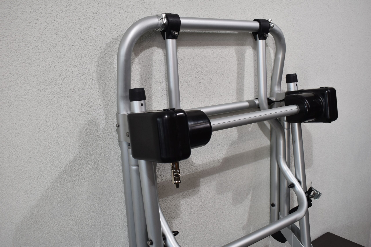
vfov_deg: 40.0
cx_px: 186
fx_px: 340
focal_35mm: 33
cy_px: 124
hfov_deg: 57.2
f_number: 5.6
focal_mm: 22
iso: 320
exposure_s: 1/125
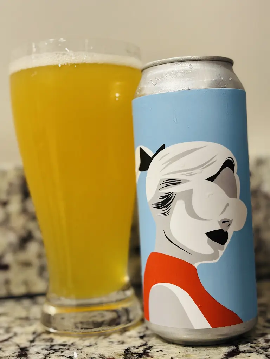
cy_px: 180
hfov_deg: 28.0
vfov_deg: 36.8
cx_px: 135
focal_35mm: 52
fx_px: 541
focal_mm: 5.96
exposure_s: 1/40
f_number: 1.6
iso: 160
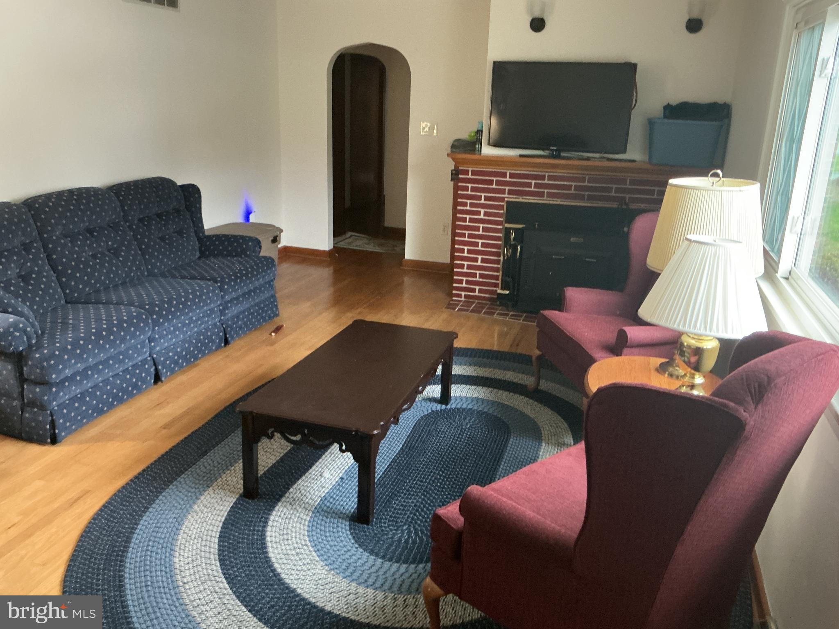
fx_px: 703
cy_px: 314
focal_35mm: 29
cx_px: 420
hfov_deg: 61.7
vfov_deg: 48.2
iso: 500
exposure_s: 1/30
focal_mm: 3
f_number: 1.8
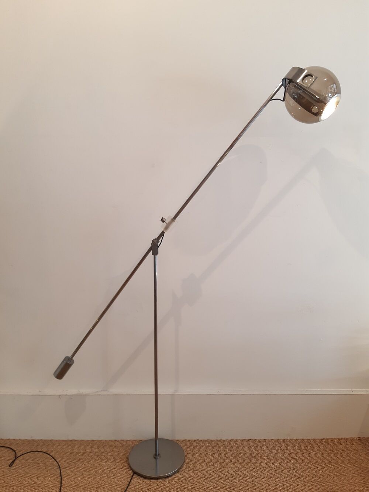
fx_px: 369
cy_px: 246
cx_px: 184
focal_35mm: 26
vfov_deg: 67.3
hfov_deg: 53.1
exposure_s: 1/50
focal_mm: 3.93
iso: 50
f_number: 1.7
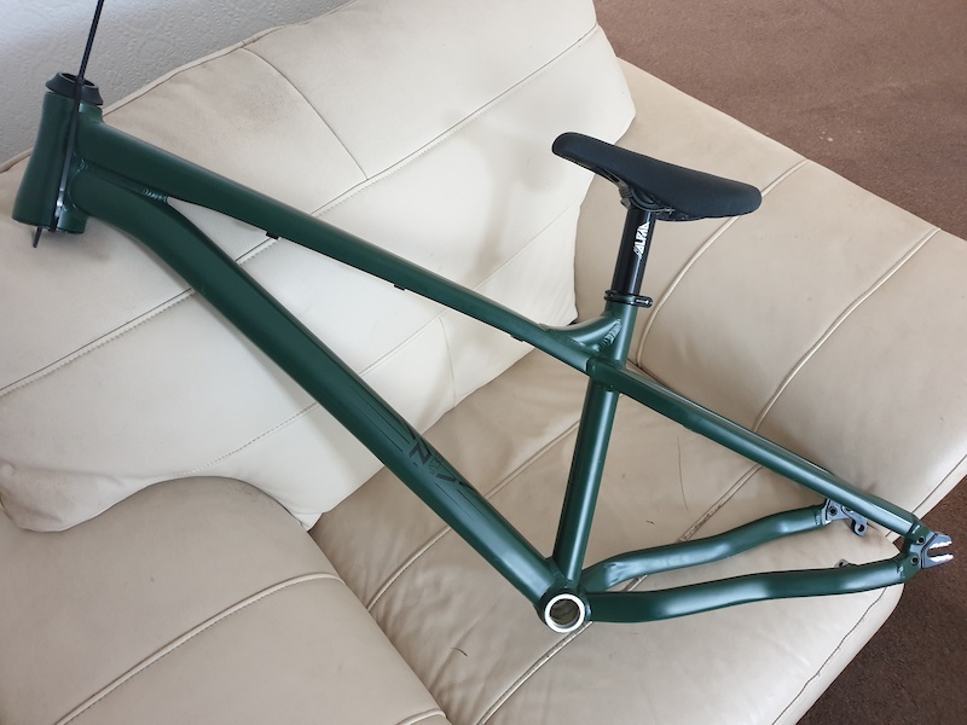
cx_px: 484
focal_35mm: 26
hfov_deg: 67.3
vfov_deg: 53.1
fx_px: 726
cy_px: 362
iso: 320
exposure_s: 1/33
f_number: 1.5
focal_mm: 4.3
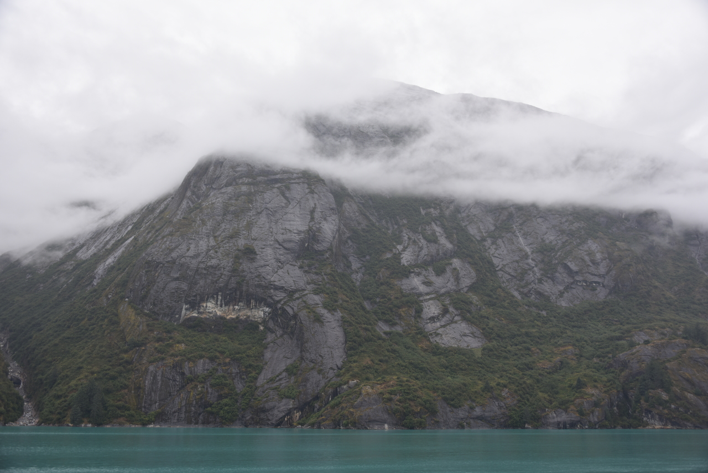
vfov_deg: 38.9
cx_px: 354
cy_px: 236
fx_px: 669
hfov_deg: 55.8
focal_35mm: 34
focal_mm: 34
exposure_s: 1/100
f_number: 5
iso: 100
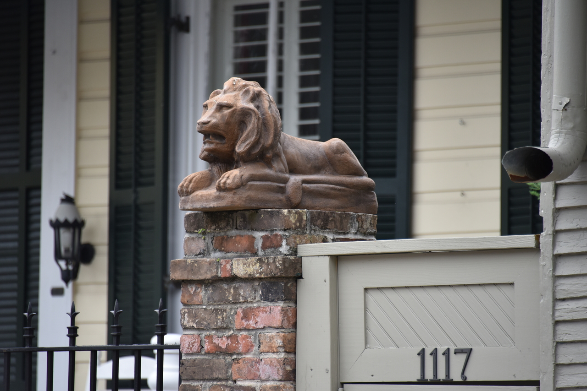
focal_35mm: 300
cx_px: 294
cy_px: 196
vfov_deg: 4.6
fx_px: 4892
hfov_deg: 6.9
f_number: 5.6
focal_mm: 300
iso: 640
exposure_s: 1/640
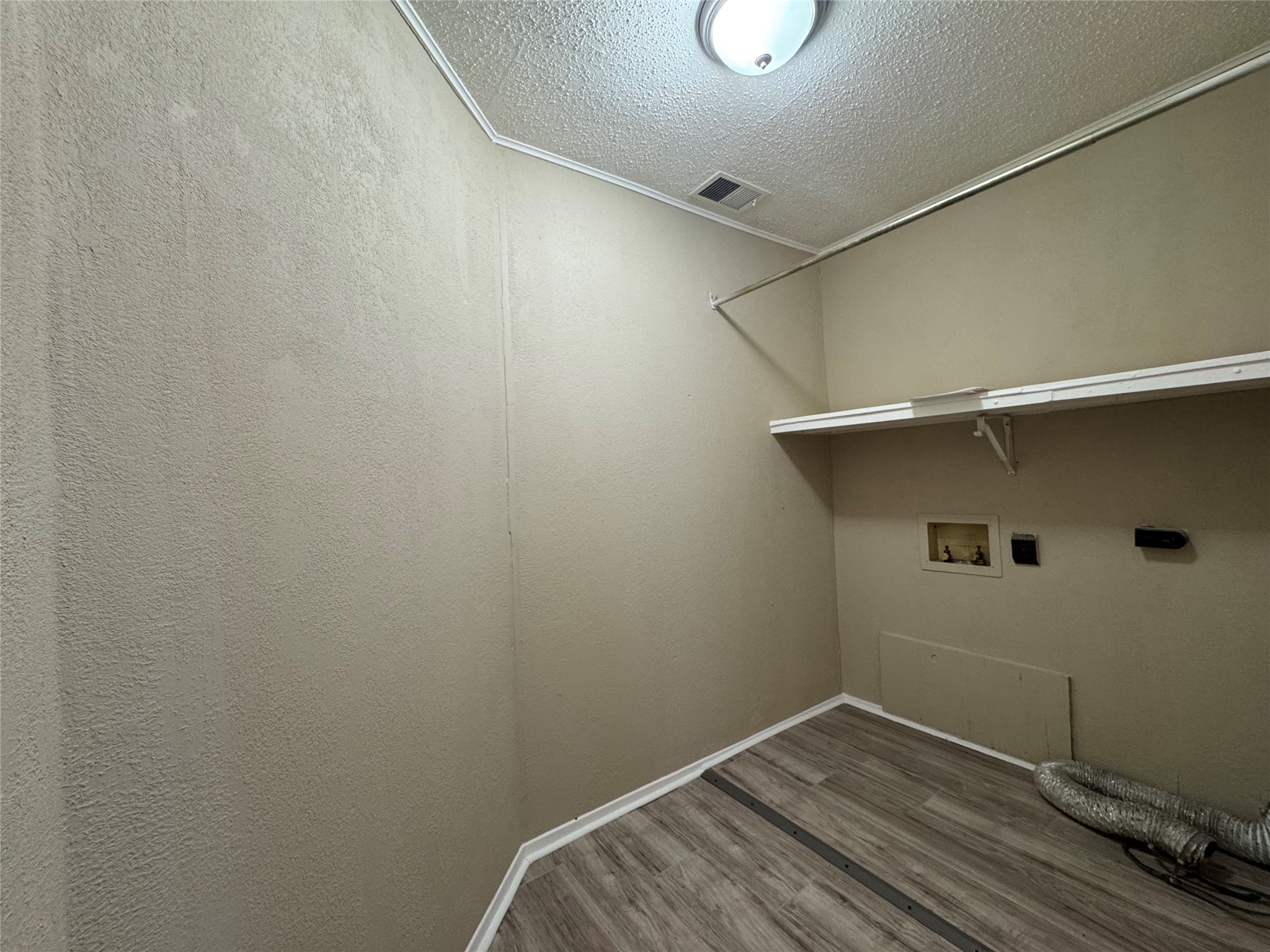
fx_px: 514
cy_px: 476
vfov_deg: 85.7
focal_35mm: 14
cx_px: 635
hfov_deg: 102.1
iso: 200
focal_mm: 2.22
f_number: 2.2
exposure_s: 1/60
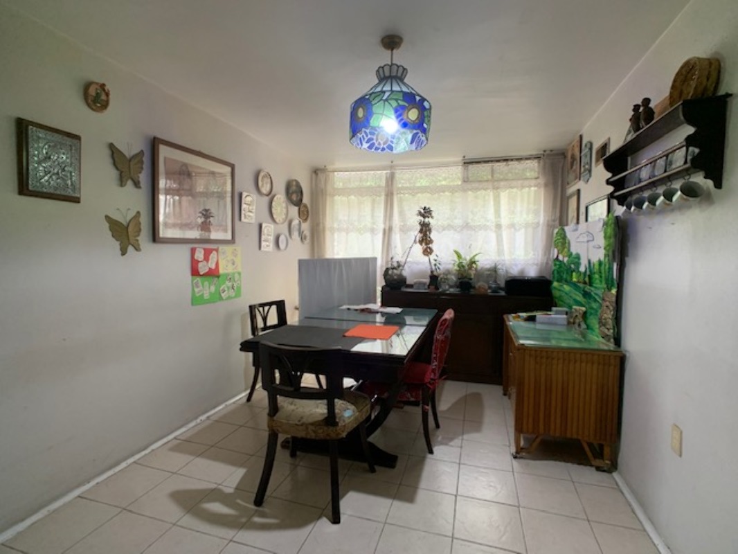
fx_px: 554
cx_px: 369
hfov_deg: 67.3
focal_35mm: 26
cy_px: 277
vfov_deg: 53.1
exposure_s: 1/60
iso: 160
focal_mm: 4.25
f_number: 1.8
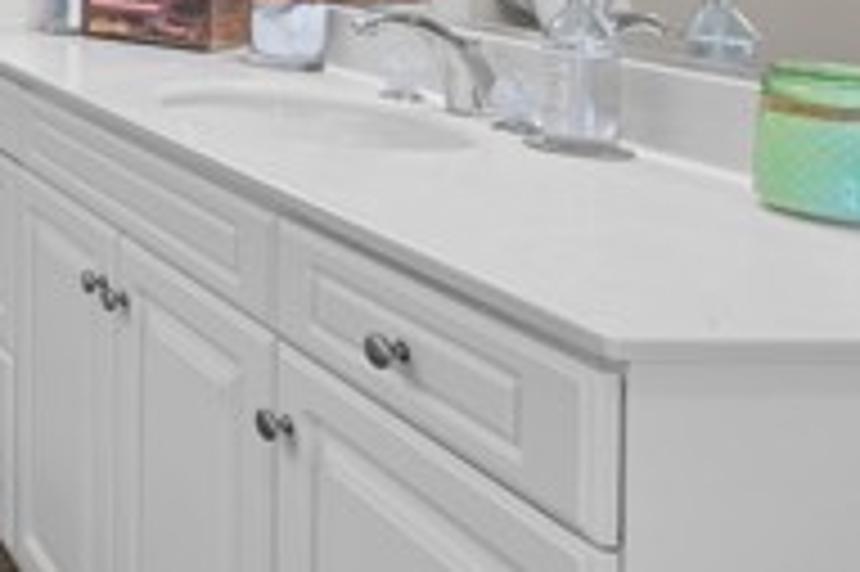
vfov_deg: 25.7
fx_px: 1122
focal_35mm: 47
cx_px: -414
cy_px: -106
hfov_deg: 28.4
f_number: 9
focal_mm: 14
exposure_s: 1/5
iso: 200
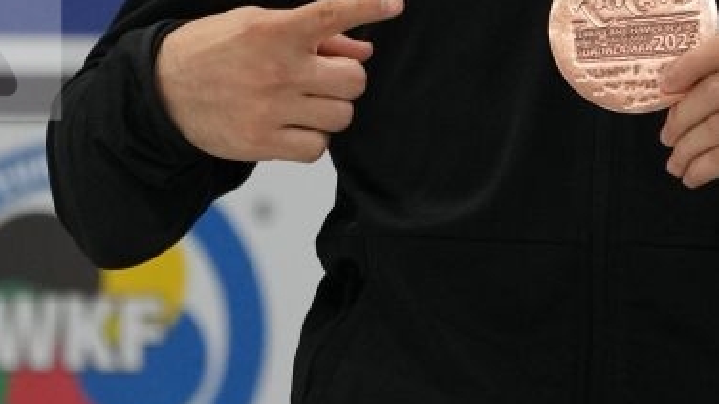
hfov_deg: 2.2
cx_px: 532
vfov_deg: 1.2
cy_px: -54
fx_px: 19130
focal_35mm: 1004
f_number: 2.8
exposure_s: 1/500
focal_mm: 200
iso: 2500
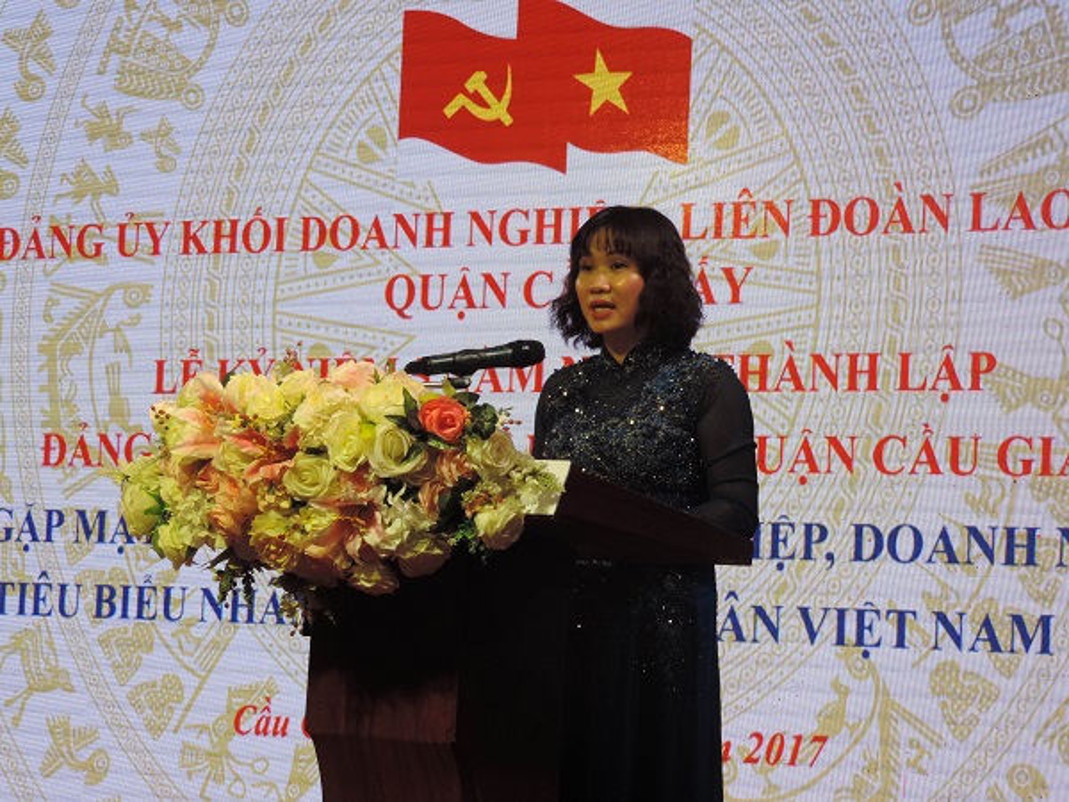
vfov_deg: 12.3
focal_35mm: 120
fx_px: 3706
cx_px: 534
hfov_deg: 16.4
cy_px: 401
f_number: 4.2
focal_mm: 21.4
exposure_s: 1/100
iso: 160
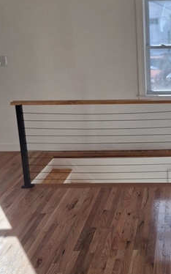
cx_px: 153
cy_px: 115
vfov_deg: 40.2
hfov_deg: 25.1
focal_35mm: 50
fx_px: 373
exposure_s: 1/652
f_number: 1.8
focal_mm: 5.54
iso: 40
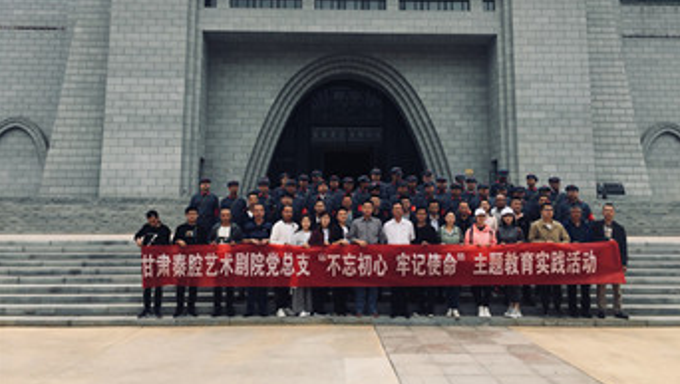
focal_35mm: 32
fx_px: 577
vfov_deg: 36.5
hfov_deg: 61.0
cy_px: 141
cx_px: 343
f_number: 2.2
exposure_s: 1/989
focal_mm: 4.15
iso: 32
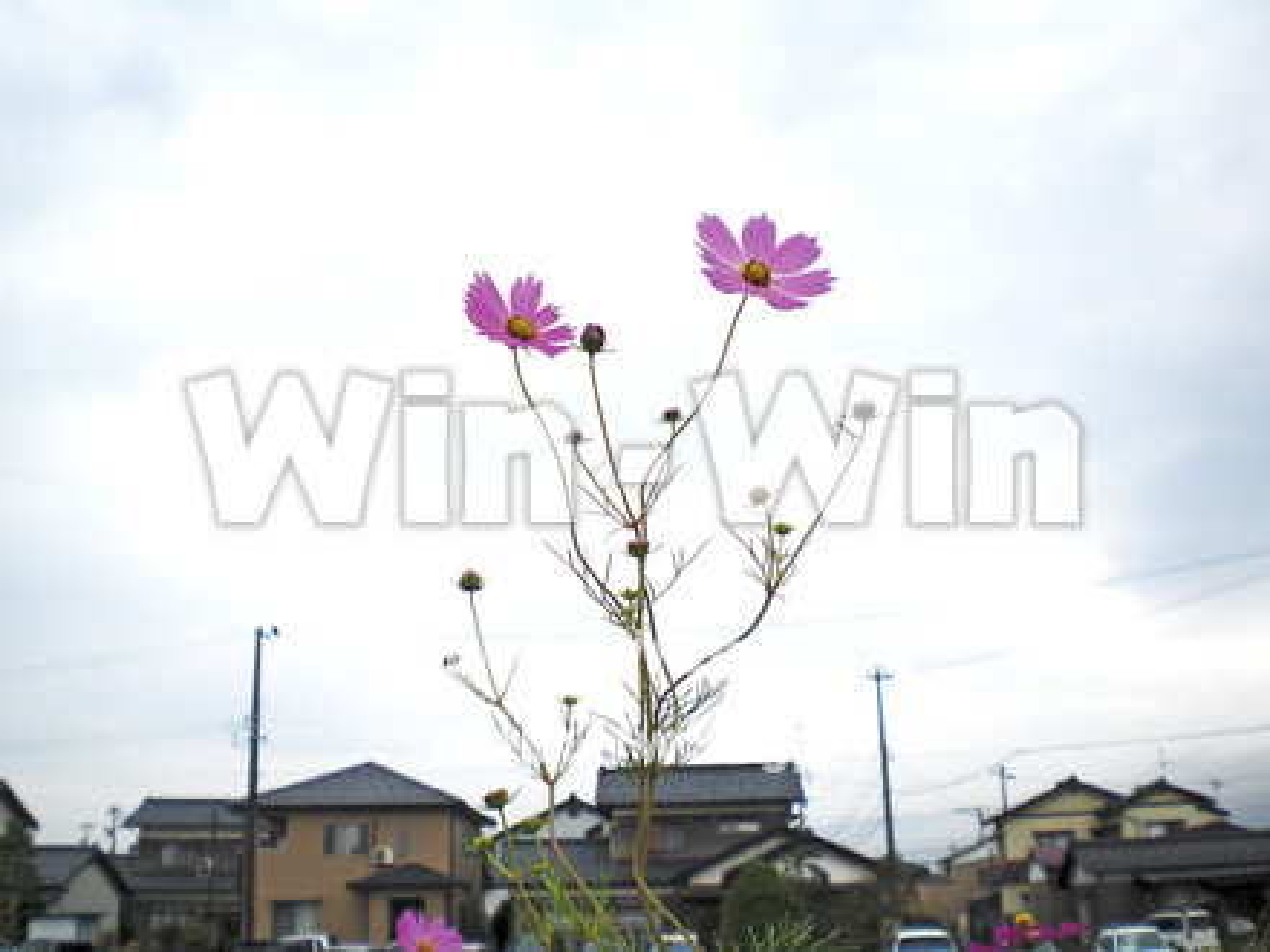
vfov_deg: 37.7
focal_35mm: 38
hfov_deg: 49.0
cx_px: 635
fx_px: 1394
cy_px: 476
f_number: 3.1
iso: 64
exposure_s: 1/320
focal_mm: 6.3
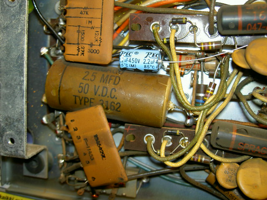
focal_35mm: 39
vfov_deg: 36.8
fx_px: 301
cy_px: 100
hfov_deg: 47.9
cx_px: 134
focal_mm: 8
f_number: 2.8
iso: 100
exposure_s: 1/59.5
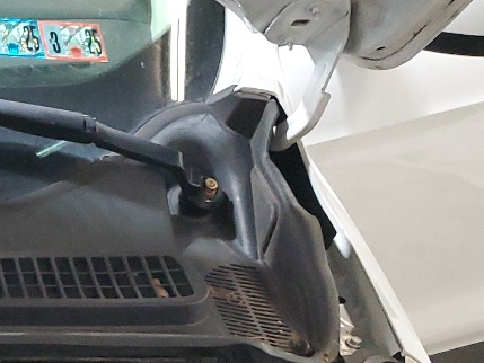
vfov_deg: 14.5
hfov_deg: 17.4
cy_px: 497
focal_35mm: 97
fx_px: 1357
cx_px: -317
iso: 271
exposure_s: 1/60.2
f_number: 1.5
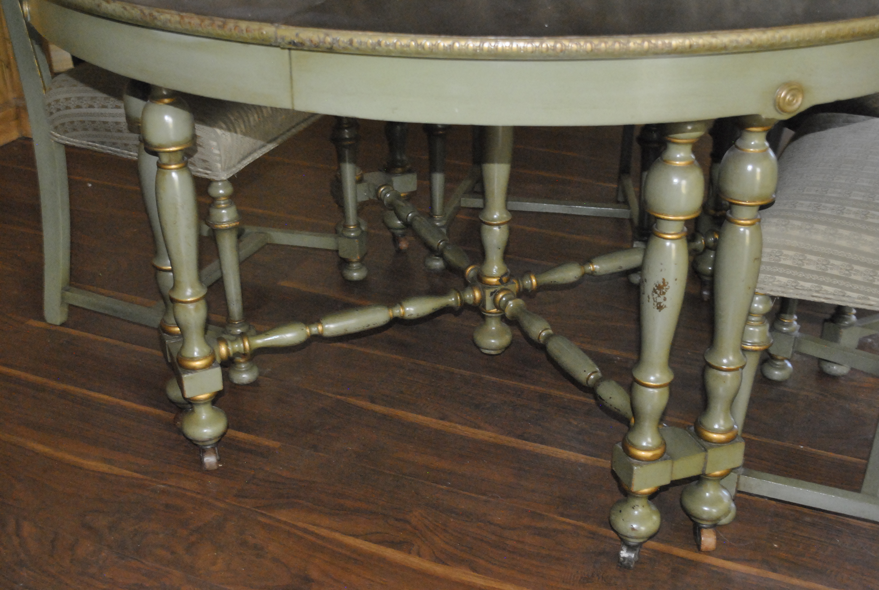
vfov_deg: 31.0
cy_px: 295
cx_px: 440
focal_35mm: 44
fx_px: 1064
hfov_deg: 44.9
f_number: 6.3
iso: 1600
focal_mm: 29
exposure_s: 1/40
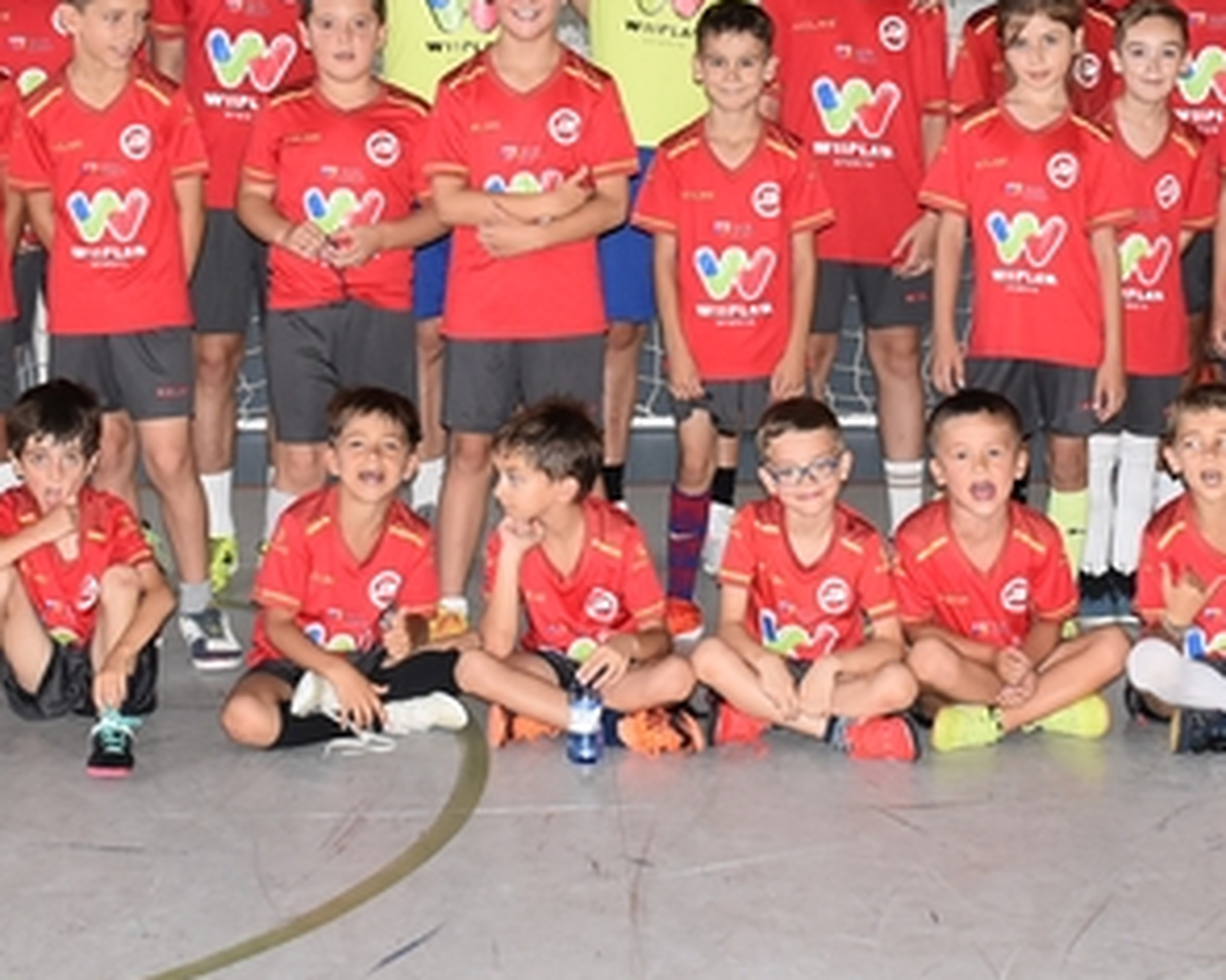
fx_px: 3446
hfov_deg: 20.2
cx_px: 638
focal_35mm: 95
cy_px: 188
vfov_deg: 16.1
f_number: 3.5
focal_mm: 22
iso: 800
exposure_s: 1/60
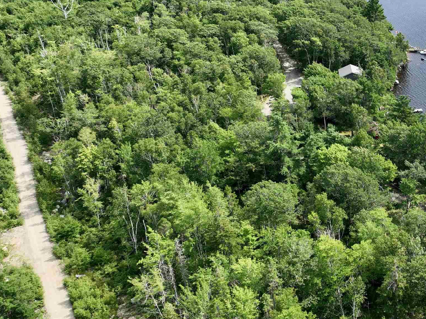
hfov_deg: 36.7
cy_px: 144
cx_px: 398
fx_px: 591
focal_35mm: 48
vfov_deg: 30.2
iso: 120
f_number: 2.8
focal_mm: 12.29
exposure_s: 1/1600
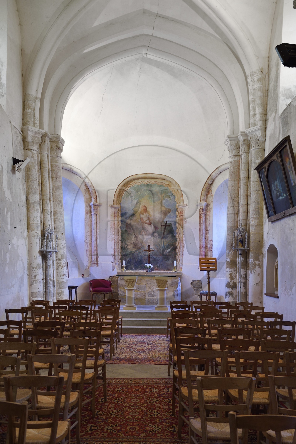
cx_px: 148
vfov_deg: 55.8
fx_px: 420
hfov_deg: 38.9
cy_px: 222
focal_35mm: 34
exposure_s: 1/30
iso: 800
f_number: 5.6
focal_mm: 34
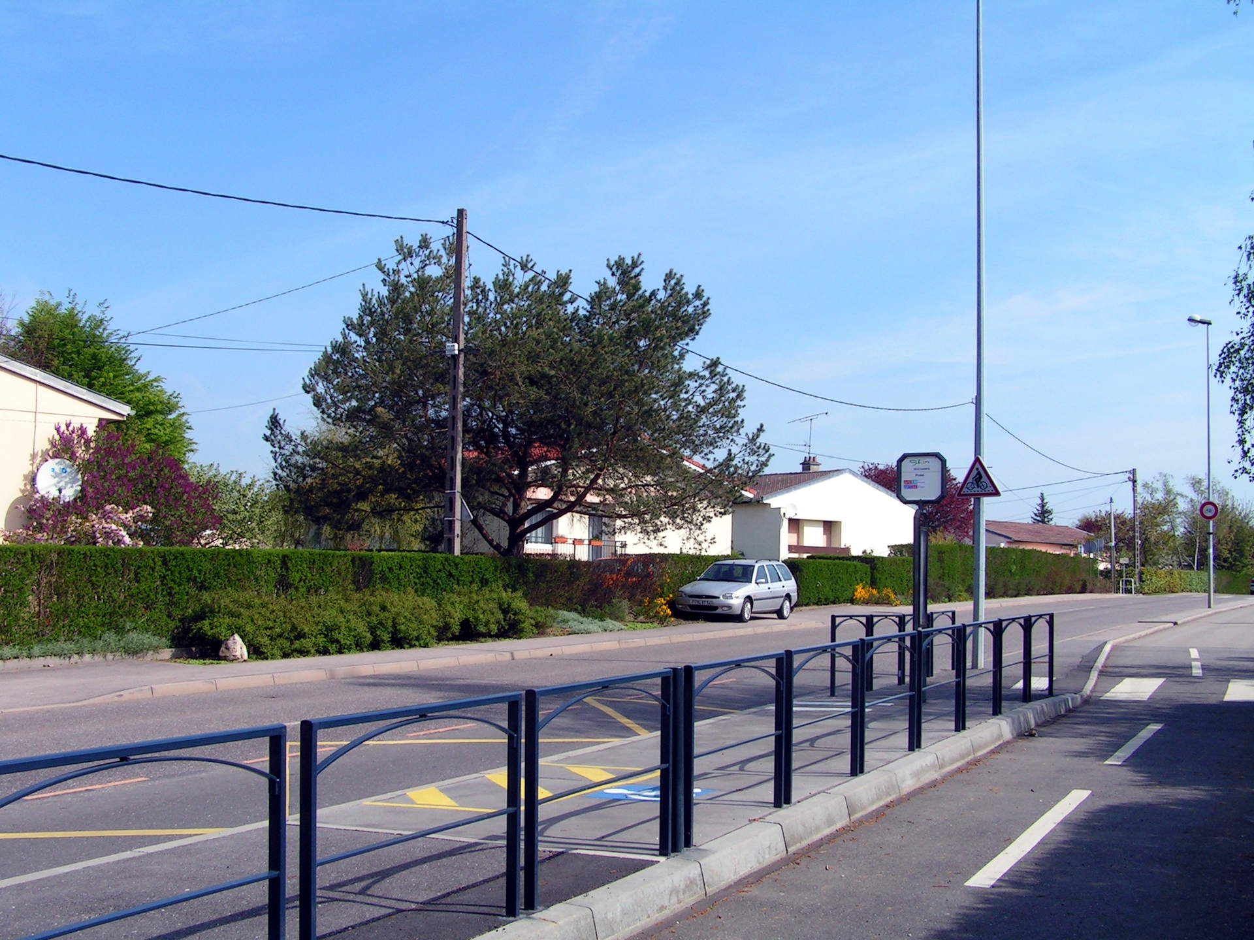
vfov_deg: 37.7
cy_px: 470
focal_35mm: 38
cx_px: 627
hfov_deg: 49.0
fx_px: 1377
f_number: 5.6
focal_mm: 6.3
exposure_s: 1/320
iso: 50
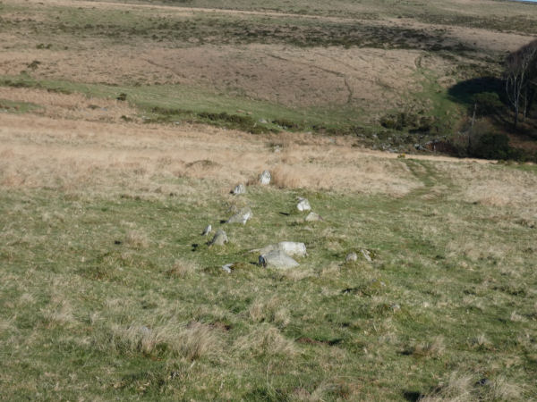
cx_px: 268
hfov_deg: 19.3
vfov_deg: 14.5
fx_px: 1582
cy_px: 201
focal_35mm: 102
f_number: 4.9
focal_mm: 18.3
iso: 80
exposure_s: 1/500
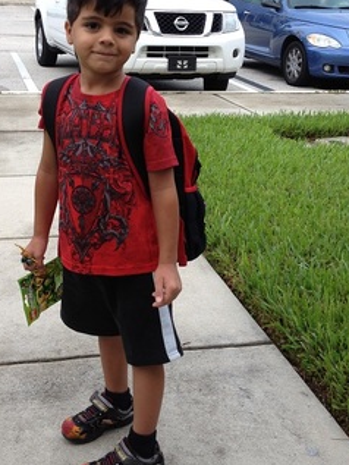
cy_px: 163
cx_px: 142
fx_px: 712
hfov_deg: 27.5
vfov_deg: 35.9
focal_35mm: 53
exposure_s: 1/121
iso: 64
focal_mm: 4.28
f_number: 2.4
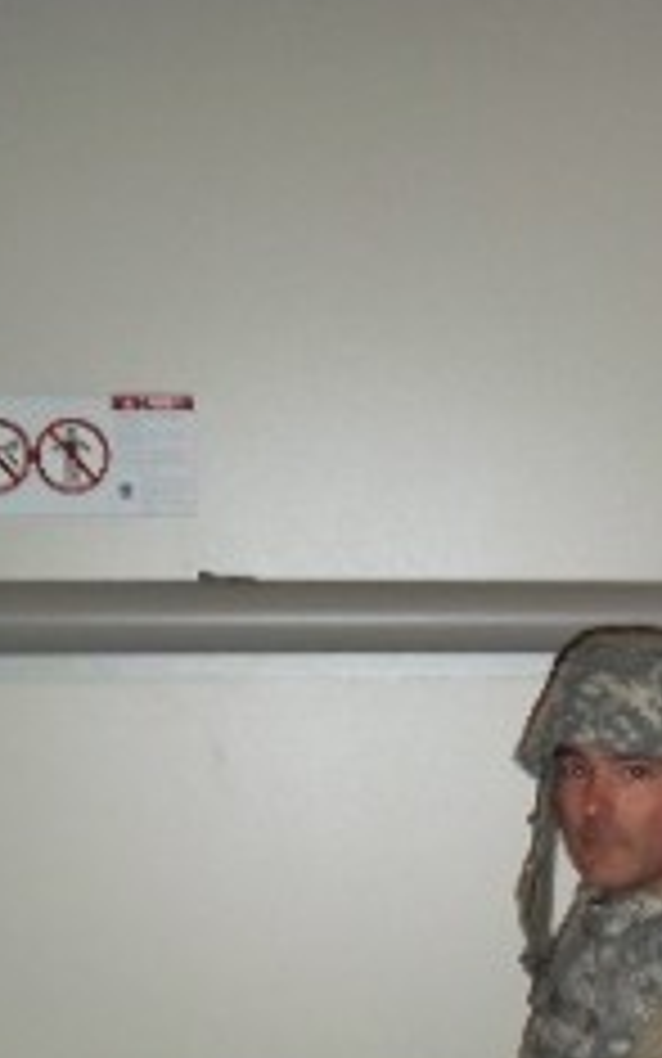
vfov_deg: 26.8
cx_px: 565
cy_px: 790
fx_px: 2193
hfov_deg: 17.0
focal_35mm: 76
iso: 160
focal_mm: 8.2
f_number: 3.5
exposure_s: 1/40
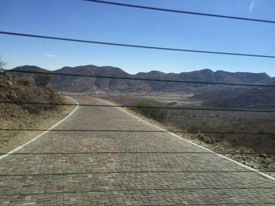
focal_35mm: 29
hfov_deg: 61.7
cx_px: 138
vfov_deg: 48.2
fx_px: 230
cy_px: 103
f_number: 2.2
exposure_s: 1/628
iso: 32
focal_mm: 4.15
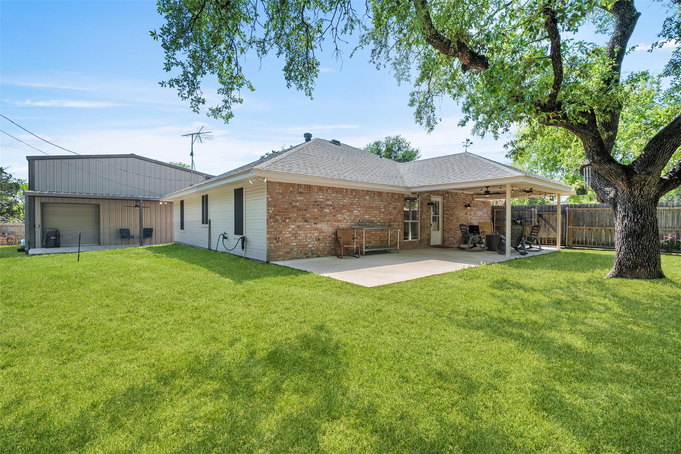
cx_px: 340
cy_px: 227
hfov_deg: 96.7
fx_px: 303
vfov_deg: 73.7
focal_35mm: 16
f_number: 8
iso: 200
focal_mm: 16
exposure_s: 1/60
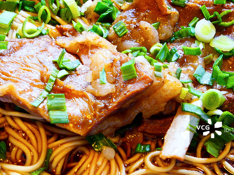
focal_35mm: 106
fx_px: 717
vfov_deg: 14.0
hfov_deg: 18.5
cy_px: 61
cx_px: 113
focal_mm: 25
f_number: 2.2
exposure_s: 1/60
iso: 320
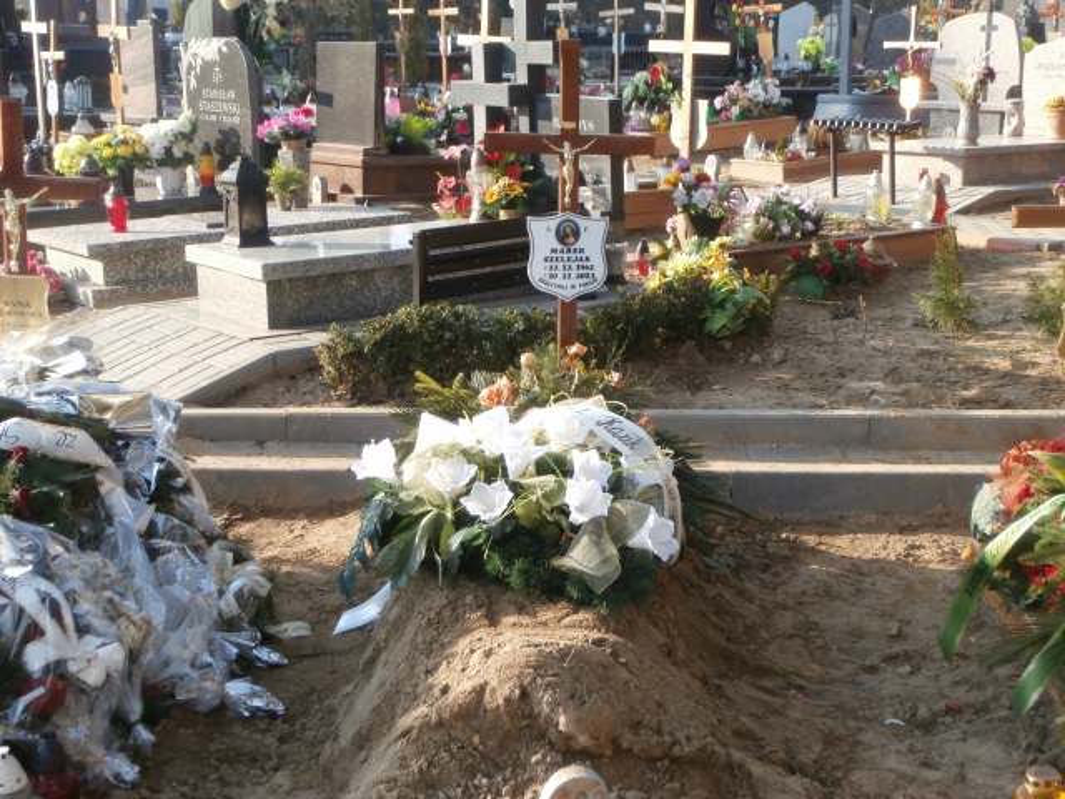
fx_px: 1754
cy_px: 400
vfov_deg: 25.7
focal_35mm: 57
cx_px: 532
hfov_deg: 33.8
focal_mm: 10.11
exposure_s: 1/160
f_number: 4.5
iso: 100
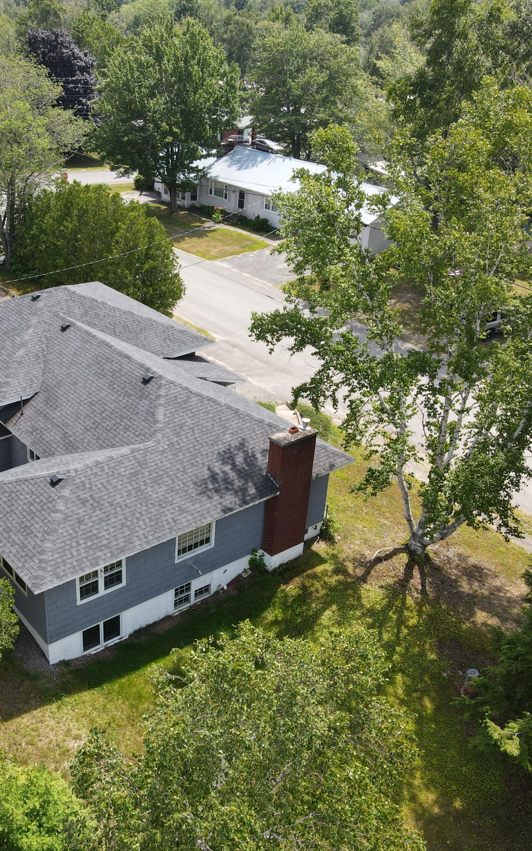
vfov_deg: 56.7
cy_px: 426
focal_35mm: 34
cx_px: 121
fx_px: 789
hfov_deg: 36.2
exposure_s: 1/250
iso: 100
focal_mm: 4.5
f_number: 2.8
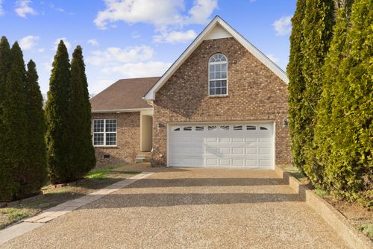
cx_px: 186
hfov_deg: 83.9
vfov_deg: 62.0
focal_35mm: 20
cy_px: 124
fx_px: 207
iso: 320
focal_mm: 20
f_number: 2.8
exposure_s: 1/1600
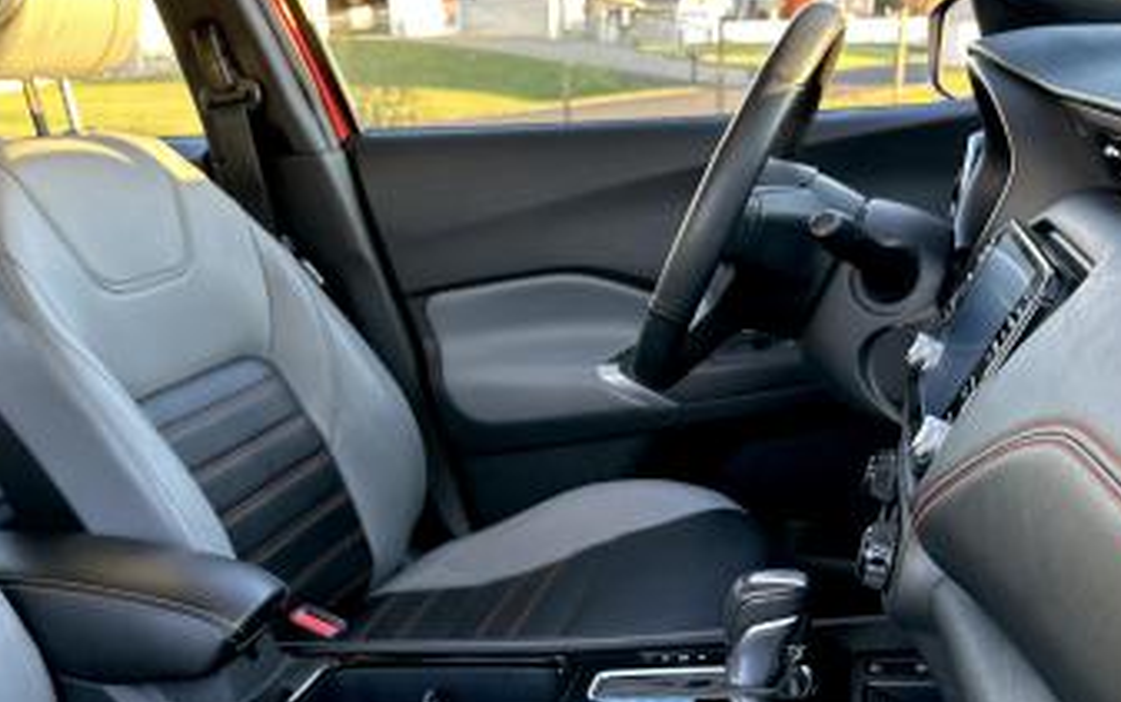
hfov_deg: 51.5
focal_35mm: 38
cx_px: 516
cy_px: 446
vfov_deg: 33.4
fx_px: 1162
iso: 200
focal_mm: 6.86
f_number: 1.78
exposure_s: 1/121
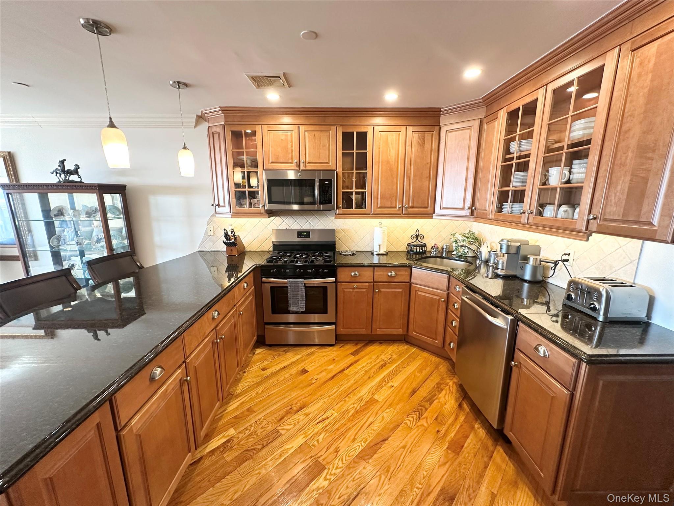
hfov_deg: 102.1
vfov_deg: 85.7
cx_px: 337
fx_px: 273
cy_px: 253
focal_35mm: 14
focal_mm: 2.22
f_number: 2.2
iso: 160
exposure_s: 1/60
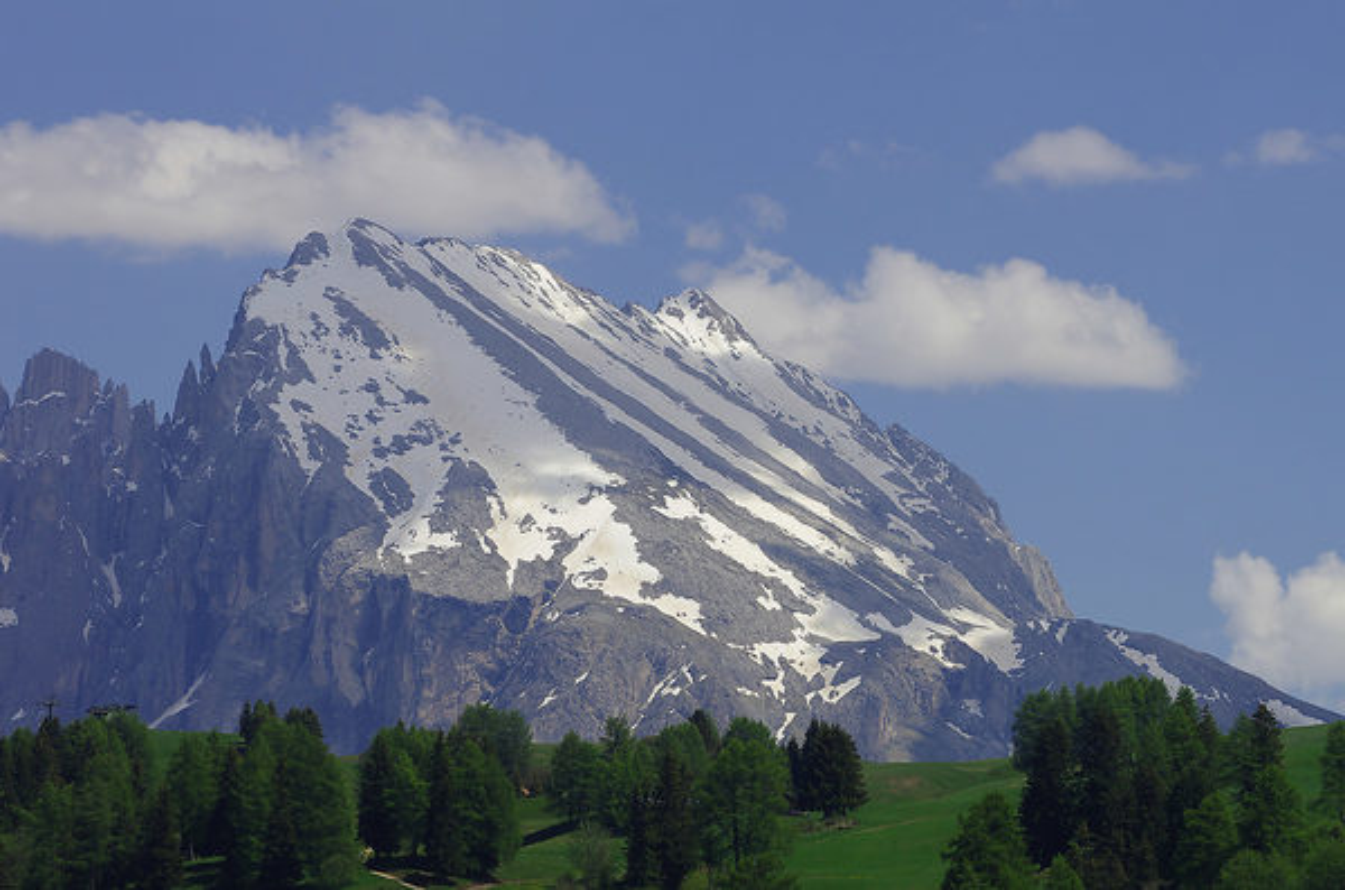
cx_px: 672
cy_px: 445
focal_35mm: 192
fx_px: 7156
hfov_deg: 10.7
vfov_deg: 7.1
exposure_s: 1/640
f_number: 6.3
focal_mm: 128
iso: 100
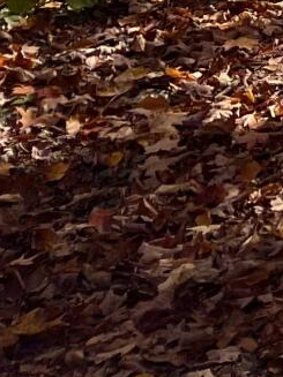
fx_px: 1734
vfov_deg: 9.8
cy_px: -717
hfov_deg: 8.1
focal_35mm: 159
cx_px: 819
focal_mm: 5.7
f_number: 1.5
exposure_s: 1/1621
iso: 50
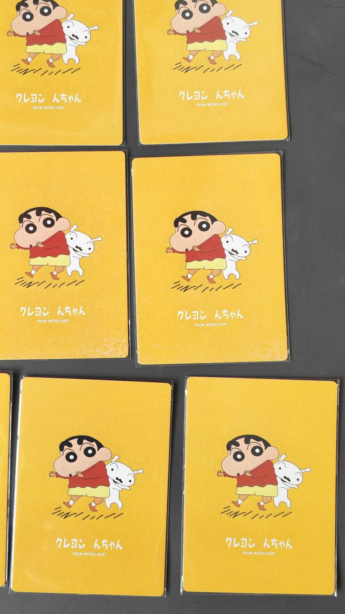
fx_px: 618
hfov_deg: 30.8
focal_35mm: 38
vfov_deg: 52.7
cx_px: 100
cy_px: 276
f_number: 1.8
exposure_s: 1/100
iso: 64
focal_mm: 5.53
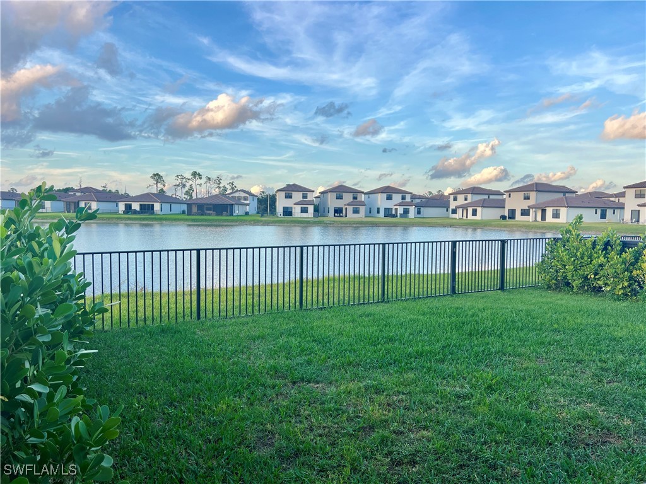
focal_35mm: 26
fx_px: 485
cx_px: 323
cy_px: 242
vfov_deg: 53.1
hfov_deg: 67.3
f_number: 1.5
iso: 50
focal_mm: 5.7
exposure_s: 1/539
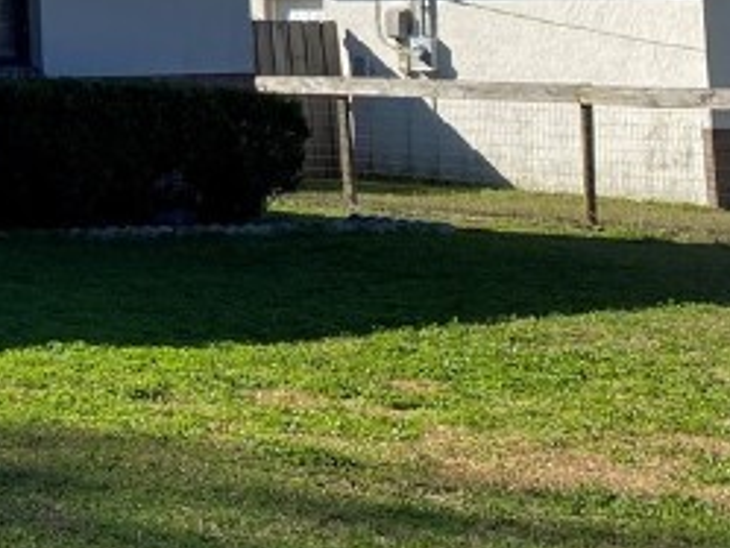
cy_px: -249
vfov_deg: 13.2
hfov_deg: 16.3
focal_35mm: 107
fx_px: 2258
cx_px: -460
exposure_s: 1/2513
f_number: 1.8
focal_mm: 4.25
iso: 32
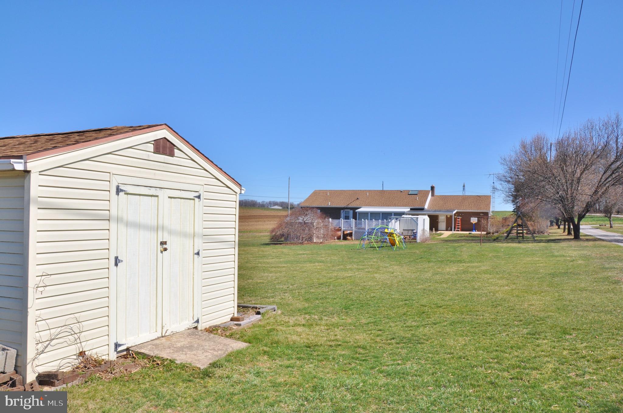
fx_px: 467
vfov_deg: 47.8
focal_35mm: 27
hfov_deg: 67.4
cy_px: 206
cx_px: 312
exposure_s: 1/200
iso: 250
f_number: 16
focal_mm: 18
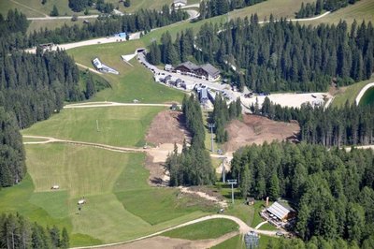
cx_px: 187
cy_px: 124
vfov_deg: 10.7
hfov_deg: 16.1
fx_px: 1323
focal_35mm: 128
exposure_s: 1/640
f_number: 6.3
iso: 200
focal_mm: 85
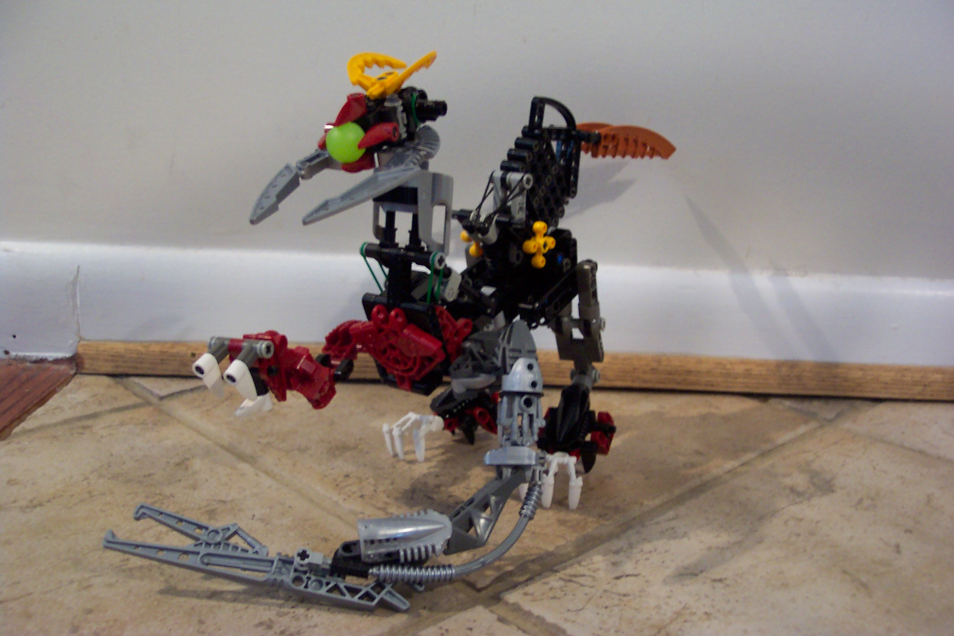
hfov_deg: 50.7
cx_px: 477
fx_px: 1007
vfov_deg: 35.1
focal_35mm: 38
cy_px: 318
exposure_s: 1/8
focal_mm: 8
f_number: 2.8
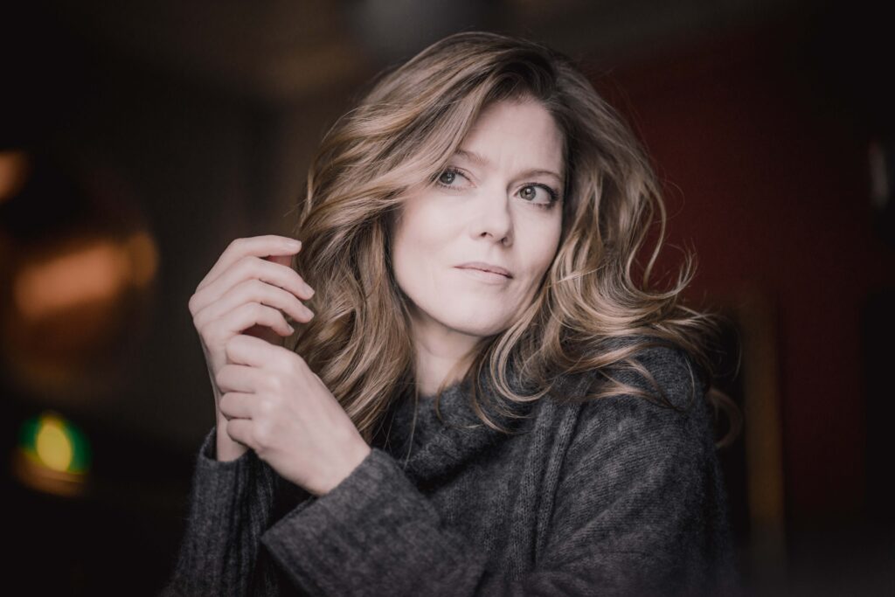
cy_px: 298
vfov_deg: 16.1
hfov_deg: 23.9
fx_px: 2113
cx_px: 448
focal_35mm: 85
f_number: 1.8
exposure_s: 1/250
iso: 1000
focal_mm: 85
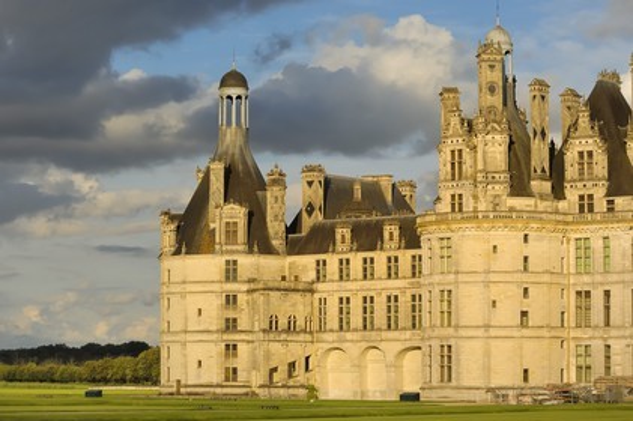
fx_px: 1845
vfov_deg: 13.0
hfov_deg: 19.5
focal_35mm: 105
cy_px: 210
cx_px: 316
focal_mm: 70
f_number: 5.3
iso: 100
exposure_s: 1/400
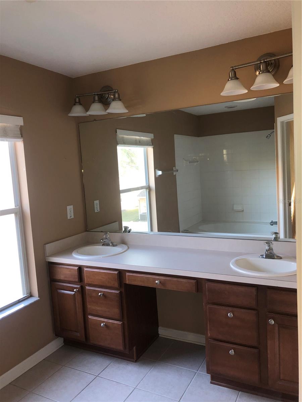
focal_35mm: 28
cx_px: 151
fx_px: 326
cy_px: 201
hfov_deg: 49.7
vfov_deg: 63.4
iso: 32
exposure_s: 1/15
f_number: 1.8
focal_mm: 3.99
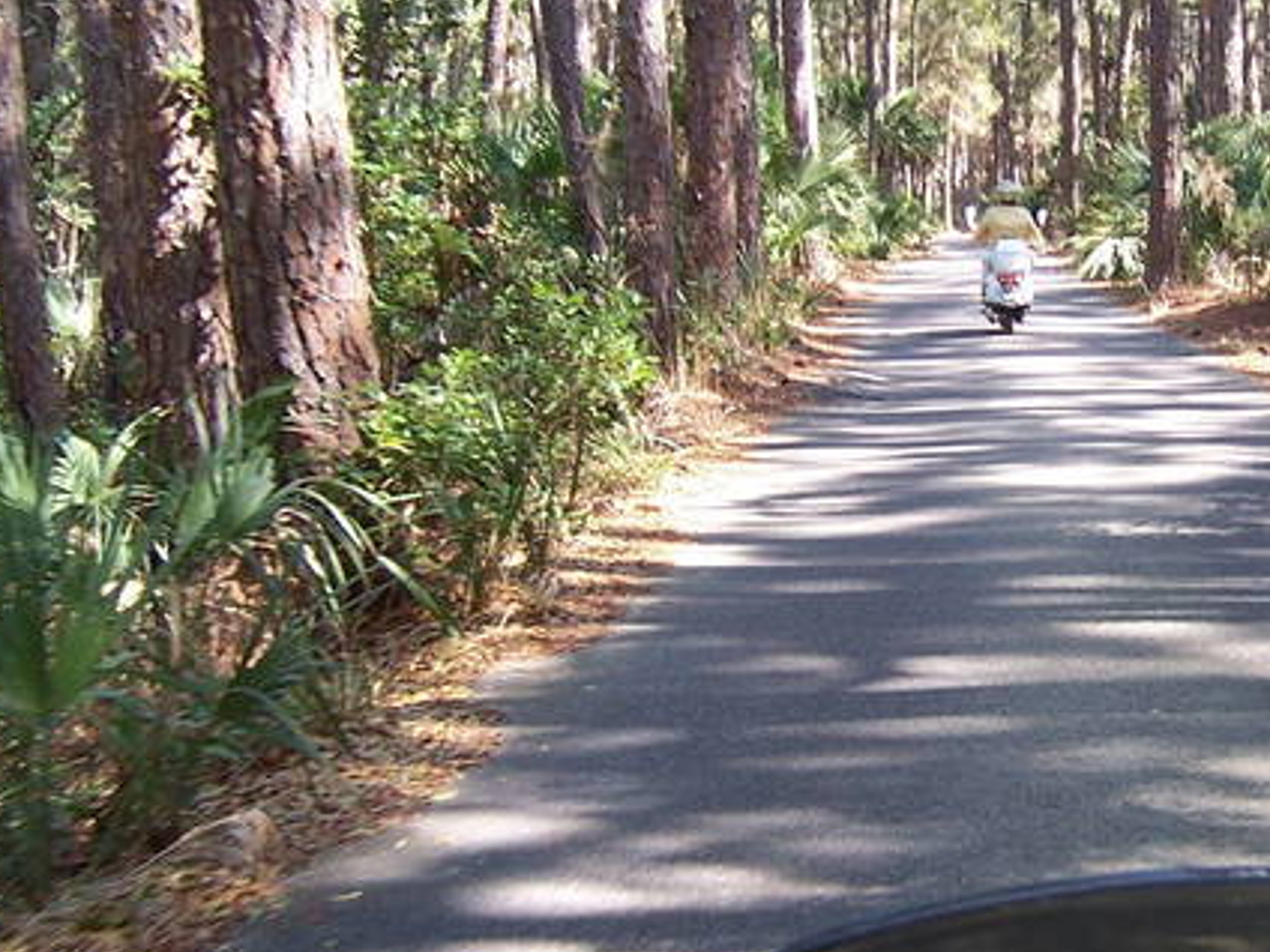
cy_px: 374
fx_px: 2311
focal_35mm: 63
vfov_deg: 23.2
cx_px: 1072
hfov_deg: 29.8
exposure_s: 1/90
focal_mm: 5.5
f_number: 2.8
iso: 80
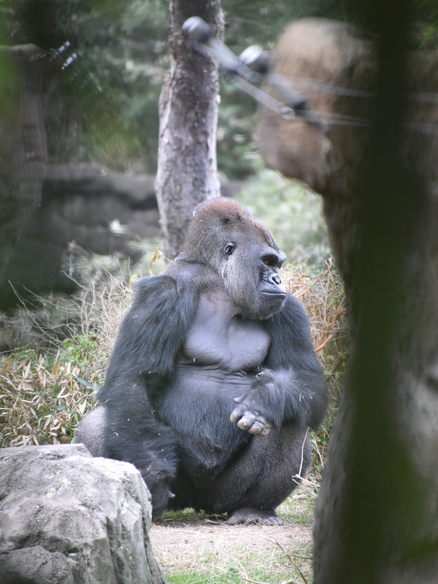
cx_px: 220
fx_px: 5499
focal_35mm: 326
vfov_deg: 6.1
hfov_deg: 4.6
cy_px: 312
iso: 5000
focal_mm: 300
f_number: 5.6
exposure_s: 1/640
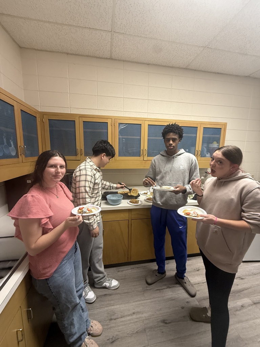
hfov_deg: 85.7
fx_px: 140
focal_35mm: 14
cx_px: 130
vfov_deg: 102.1
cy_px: 174
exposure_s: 1/60
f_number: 2.2
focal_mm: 2.22
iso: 250
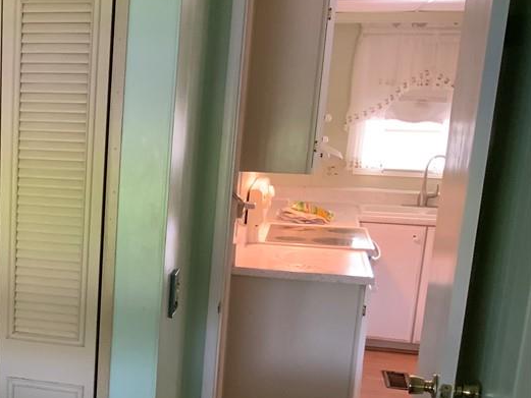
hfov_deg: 31.5
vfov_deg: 25.4
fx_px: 875
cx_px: 12
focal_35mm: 57
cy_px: 298
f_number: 1.8
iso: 200
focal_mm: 3
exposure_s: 1/40
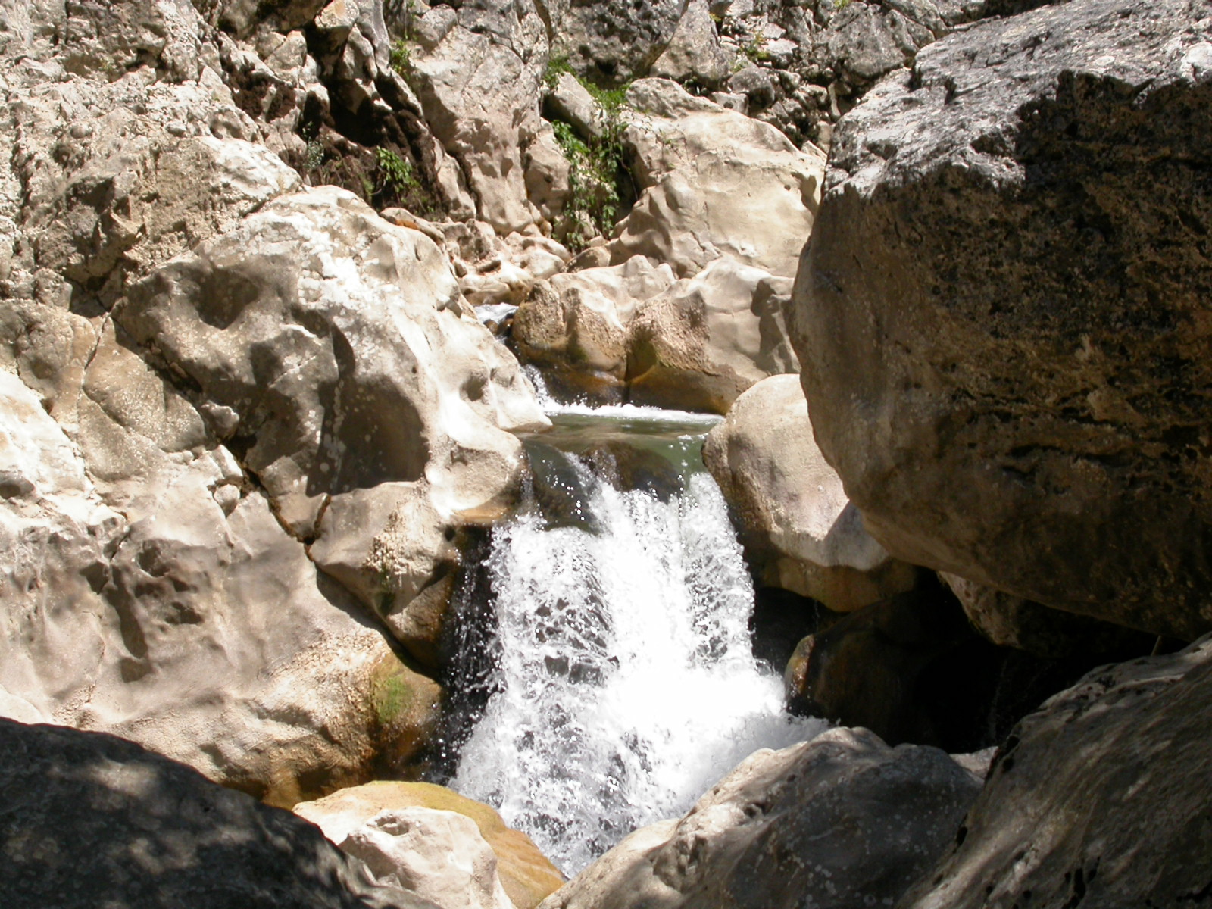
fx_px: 3606
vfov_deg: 14.4
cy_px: 454
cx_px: 606
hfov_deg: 19.1
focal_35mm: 103
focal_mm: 21.3
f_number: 5.7
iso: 100
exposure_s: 1/401
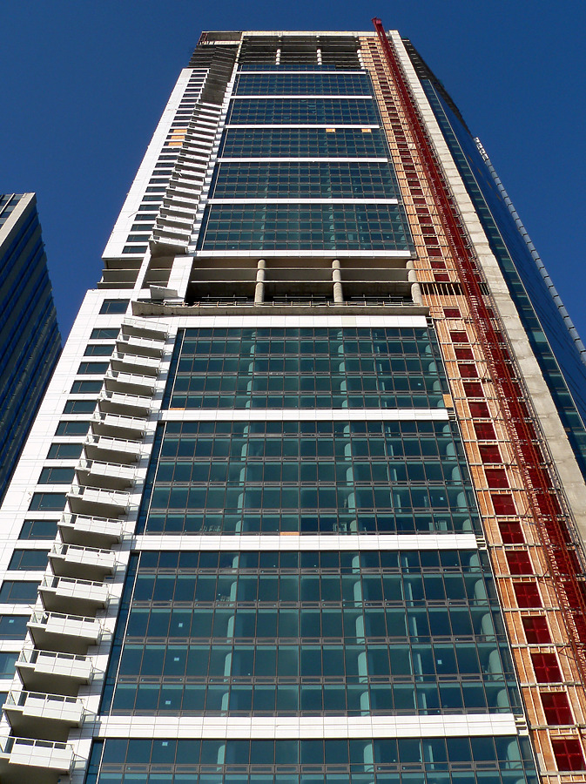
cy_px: 392
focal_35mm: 36
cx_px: 293
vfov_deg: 51.4
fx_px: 814
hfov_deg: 39.6
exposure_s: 1/500
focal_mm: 6
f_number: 4.6
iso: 80
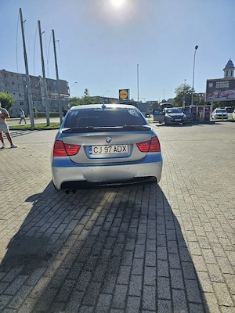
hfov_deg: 58.9
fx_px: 208
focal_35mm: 23
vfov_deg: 73.9
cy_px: 156
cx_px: 118
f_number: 1.7
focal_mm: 6.3
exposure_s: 1/1429
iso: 16
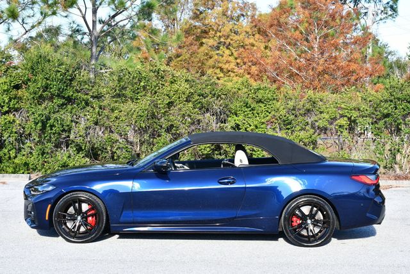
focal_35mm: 70
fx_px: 798
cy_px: 137
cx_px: 205
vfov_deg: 19.5
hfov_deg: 28.8
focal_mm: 35
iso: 200
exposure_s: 1/250
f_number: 5.6
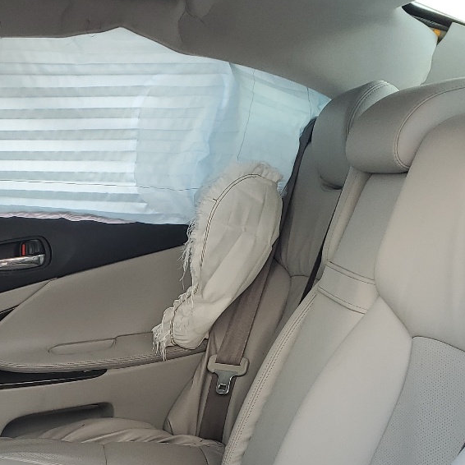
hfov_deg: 25.9
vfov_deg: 25.8
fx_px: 988
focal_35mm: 65
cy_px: 396
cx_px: 78
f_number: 1.5
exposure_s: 1/204
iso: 50
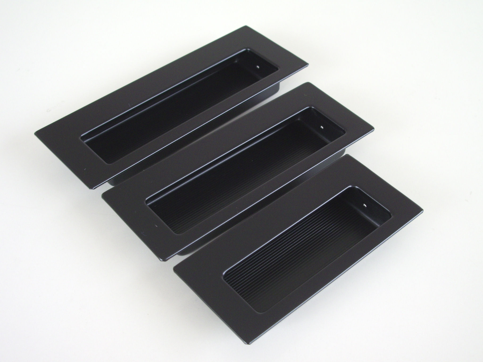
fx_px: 698
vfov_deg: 29.1
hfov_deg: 38.2
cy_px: 181
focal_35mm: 50
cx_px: 242
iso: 80
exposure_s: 1/80
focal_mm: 8.2
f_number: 3.1
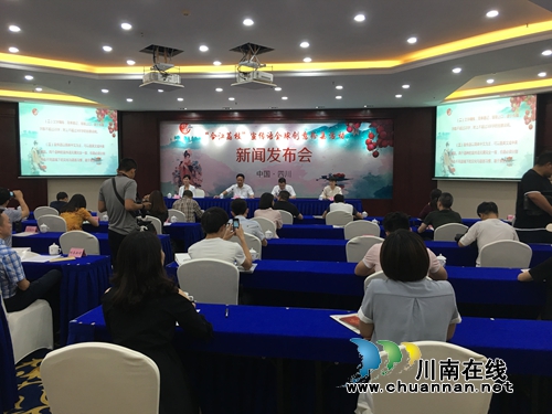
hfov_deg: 61.7
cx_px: 276
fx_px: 462
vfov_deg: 48.2
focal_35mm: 29
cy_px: 207
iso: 32
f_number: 2.2
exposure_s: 1/17
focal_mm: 4.15
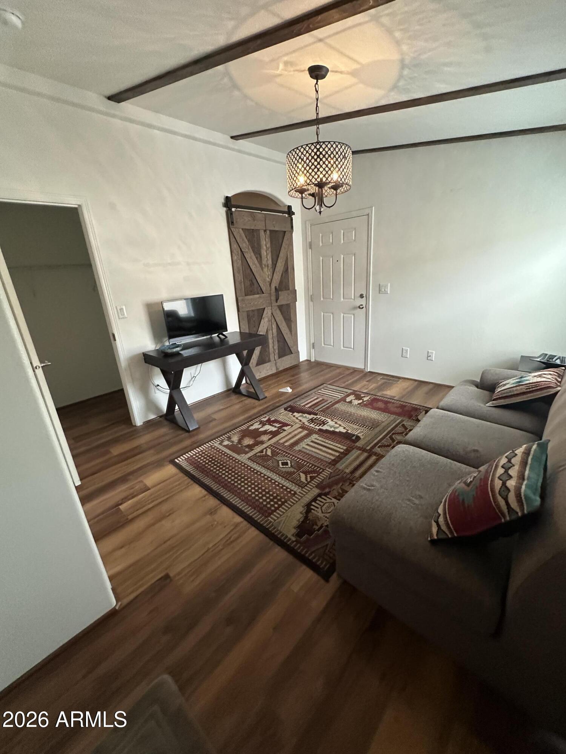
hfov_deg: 85.7
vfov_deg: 102.1
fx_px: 305
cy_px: 377
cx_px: 283
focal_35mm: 14
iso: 640
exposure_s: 1/60
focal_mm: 2.22
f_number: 2.2
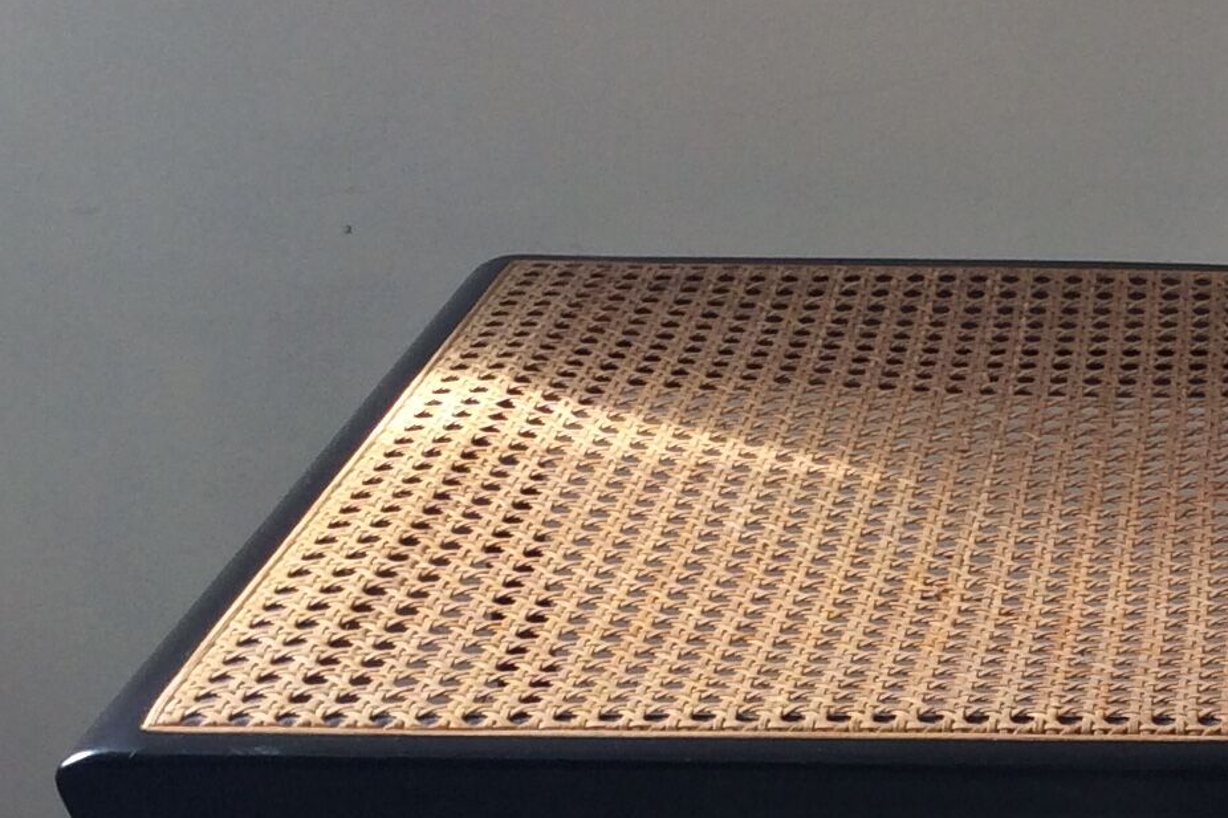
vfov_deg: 14.6
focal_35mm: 93
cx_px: 1135
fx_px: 3172
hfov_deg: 21.4
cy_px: 672
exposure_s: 1/33
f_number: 2.4
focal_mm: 3.3
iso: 40
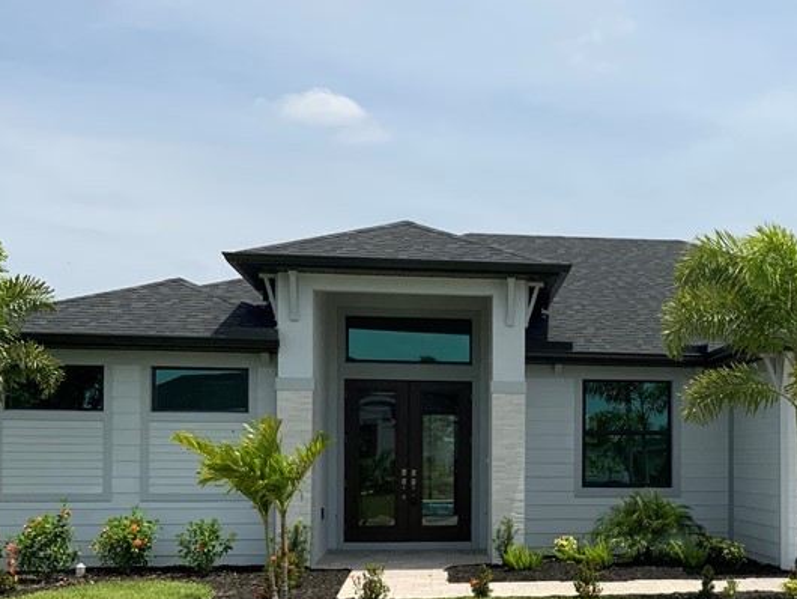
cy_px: 455
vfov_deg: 25.8
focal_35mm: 56
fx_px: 1290
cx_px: 662
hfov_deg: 33.1
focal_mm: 3
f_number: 1.8
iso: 16
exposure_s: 1/3125
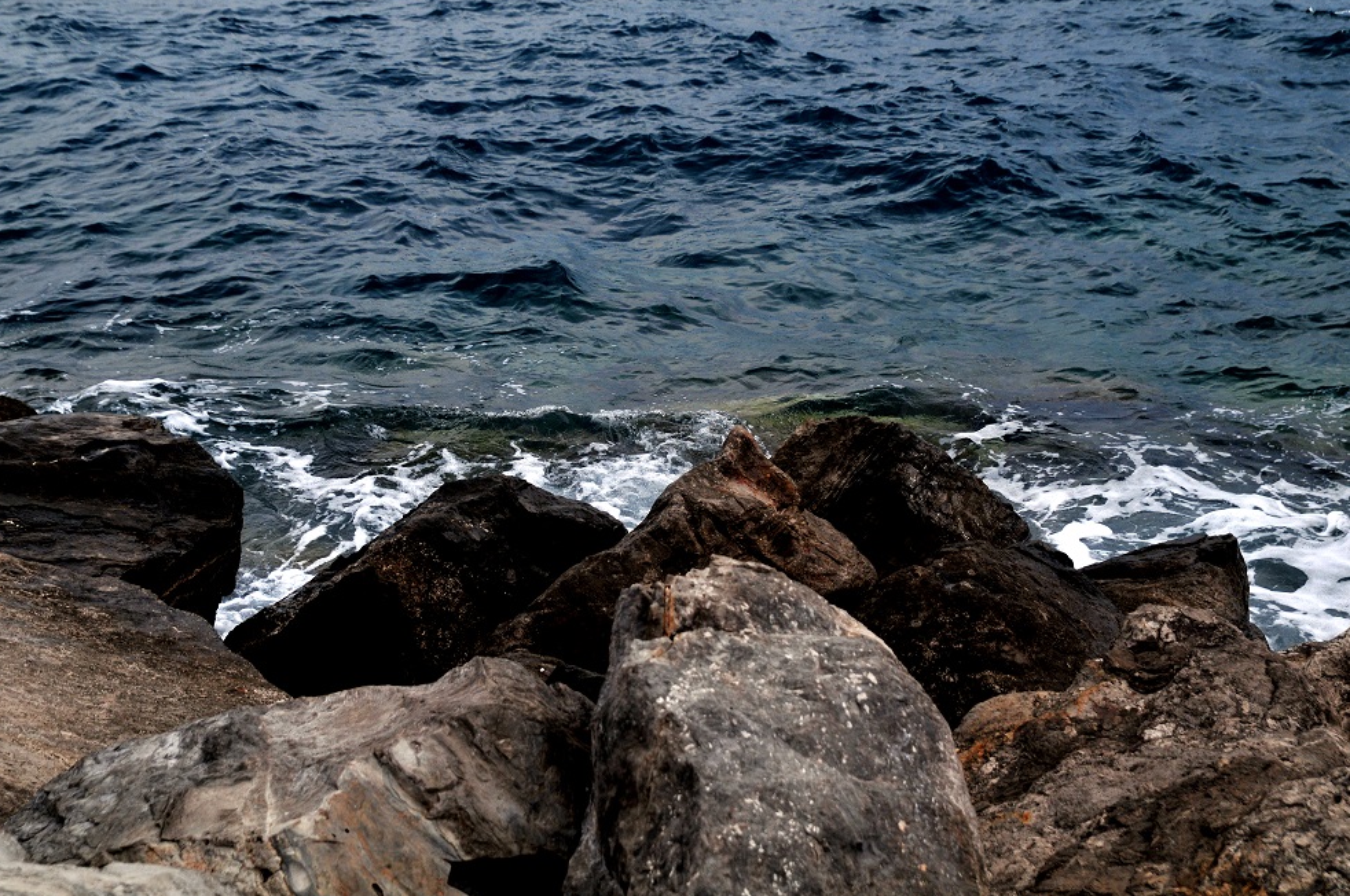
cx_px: 667
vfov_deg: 23.3
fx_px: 2172
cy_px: 446
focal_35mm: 58
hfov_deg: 34.5
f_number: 6.3
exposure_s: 1/1250
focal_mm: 38
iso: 250
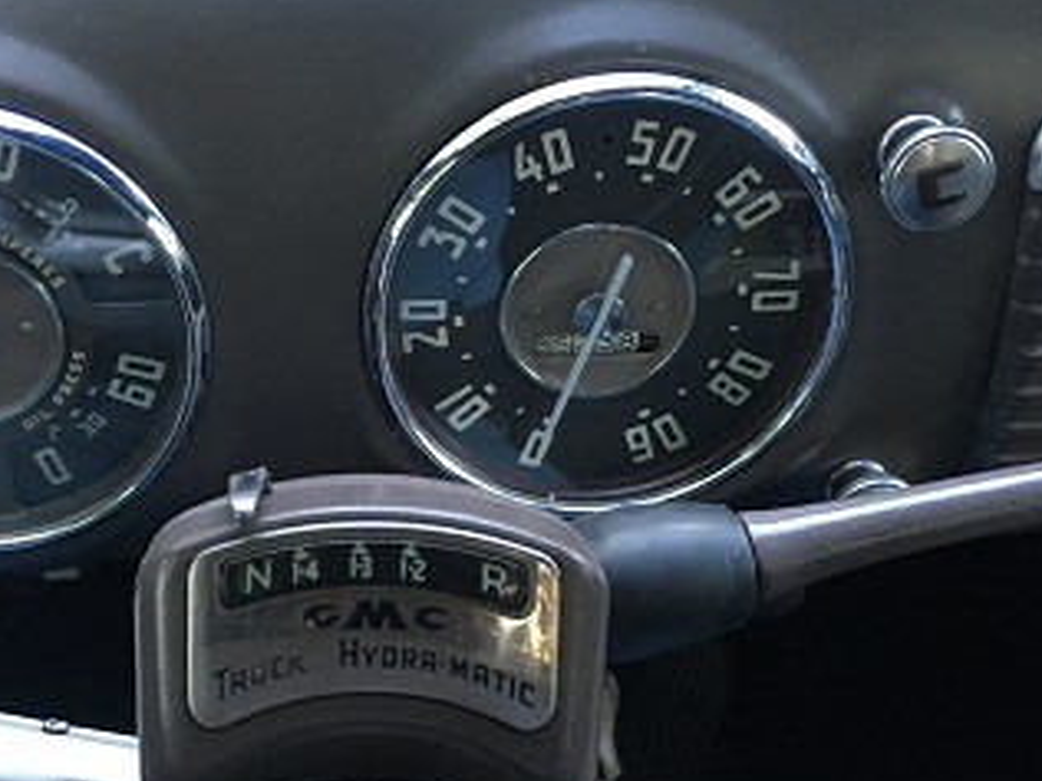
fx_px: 1656
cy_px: 461
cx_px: 396
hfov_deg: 34.8
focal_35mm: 55
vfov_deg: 26.5
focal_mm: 4.15
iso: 160
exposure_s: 1/30
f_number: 2.2
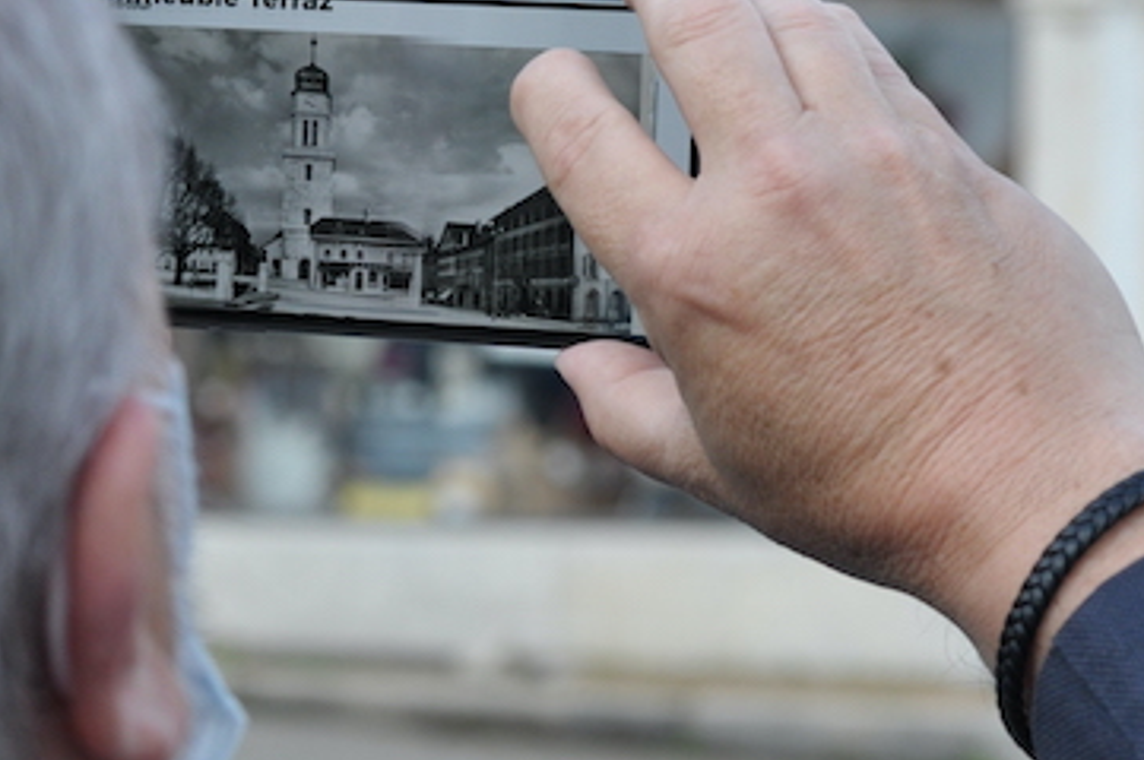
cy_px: 268
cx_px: 491
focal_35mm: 166
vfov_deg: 8.3
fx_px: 5270
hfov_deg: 12.4
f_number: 5
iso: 400
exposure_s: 1/640
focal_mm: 50
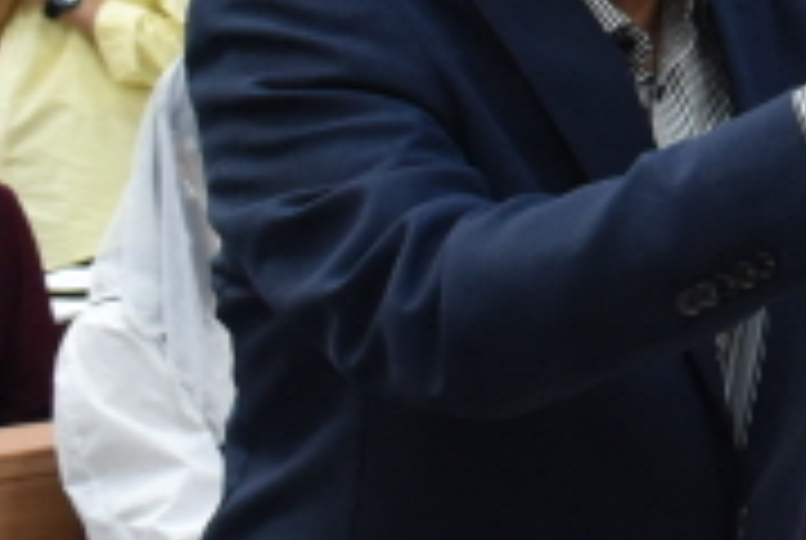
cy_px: 25
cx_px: 1454
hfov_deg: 13.9
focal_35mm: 131
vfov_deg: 10.4
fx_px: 2938
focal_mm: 22
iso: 1000
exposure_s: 1/15
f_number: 6.3
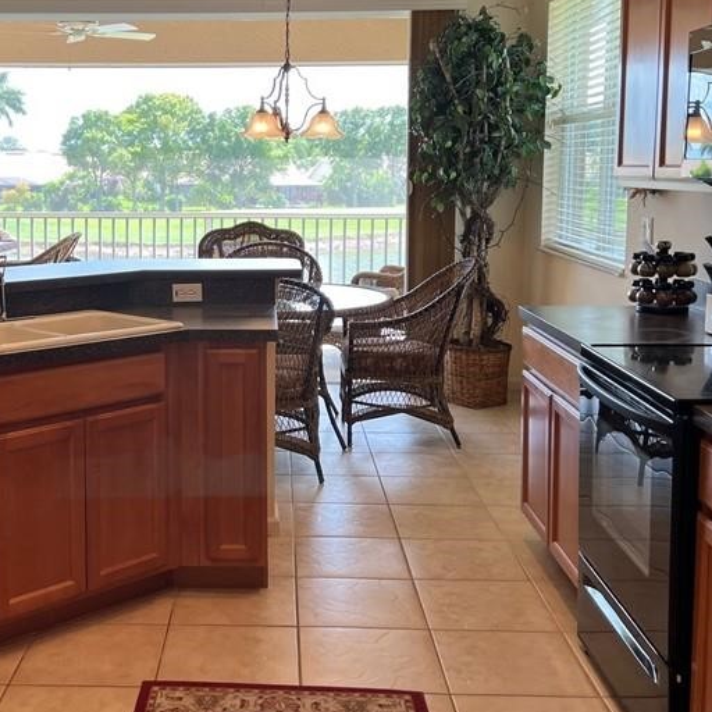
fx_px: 1070
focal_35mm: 46
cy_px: 277
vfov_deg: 36.6
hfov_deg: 36.4
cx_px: 234
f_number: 1.5
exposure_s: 1/120
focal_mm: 5.7
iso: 50
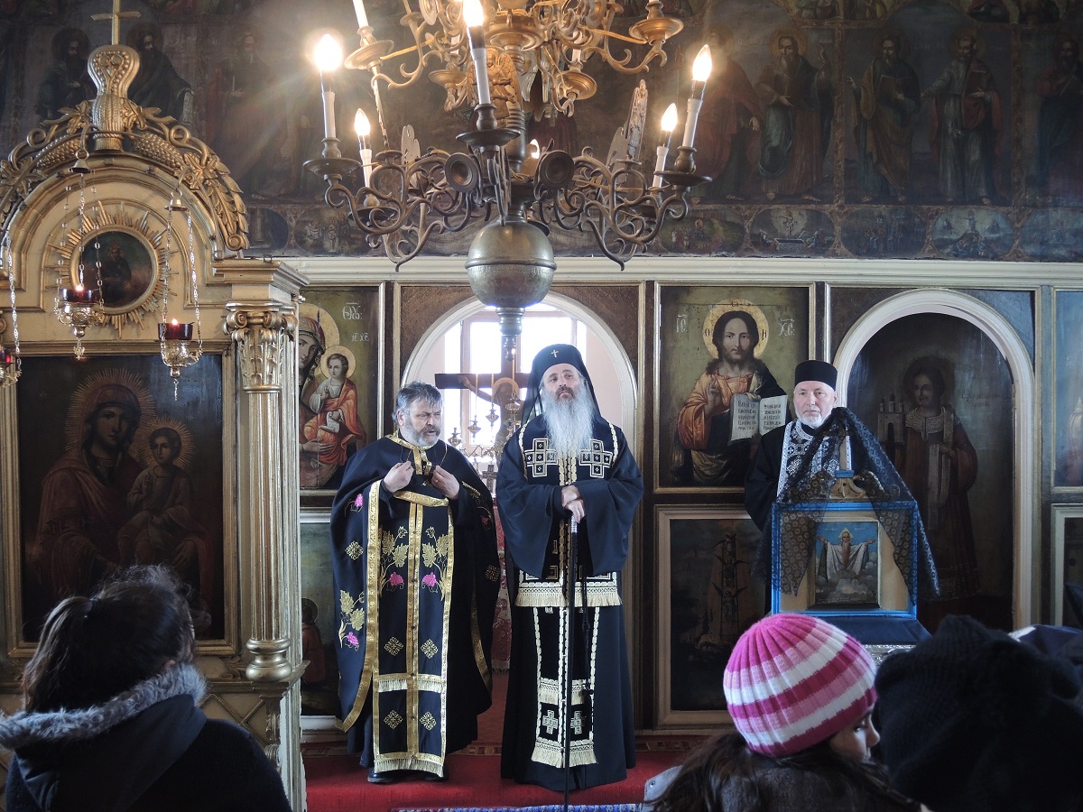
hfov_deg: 60.0
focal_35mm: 30
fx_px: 939
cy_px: 406
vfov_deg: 46.8
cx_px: 542
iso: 400
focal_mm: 6.5
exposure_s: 1/30
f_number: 2
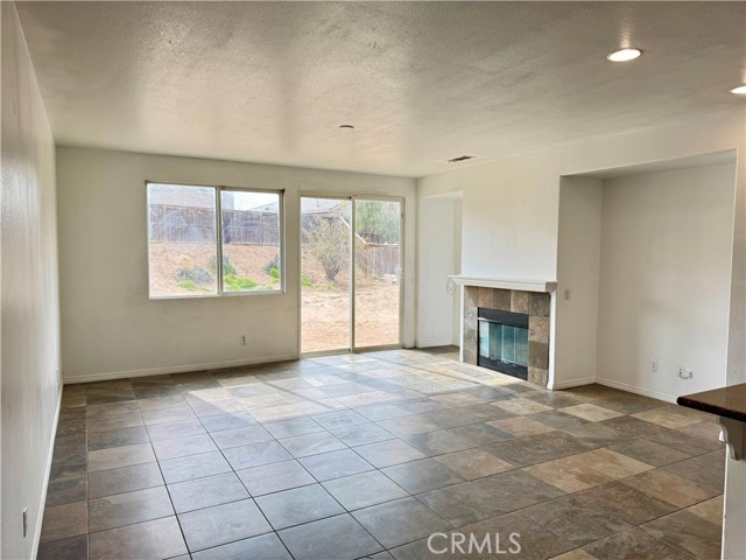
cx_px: 373
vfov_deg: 56.8
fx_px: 517
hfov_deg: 71.6
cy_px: 280
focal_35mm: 24
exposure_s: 1/292
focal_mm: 6.76
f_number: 1.78
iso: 80
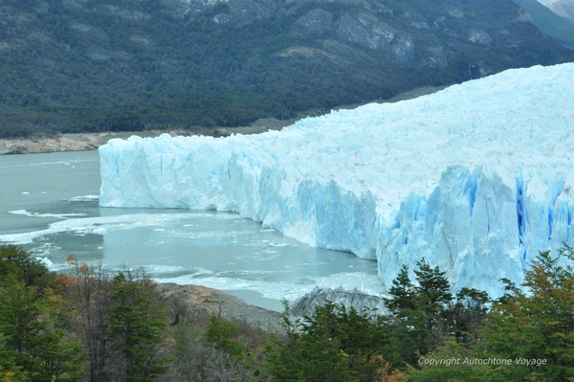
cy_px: 191
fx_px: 1243
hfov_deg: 26.0
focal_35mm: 78
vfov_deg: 17.5
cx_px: 287
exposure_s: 1/15
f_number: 22
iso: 200
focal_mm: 52
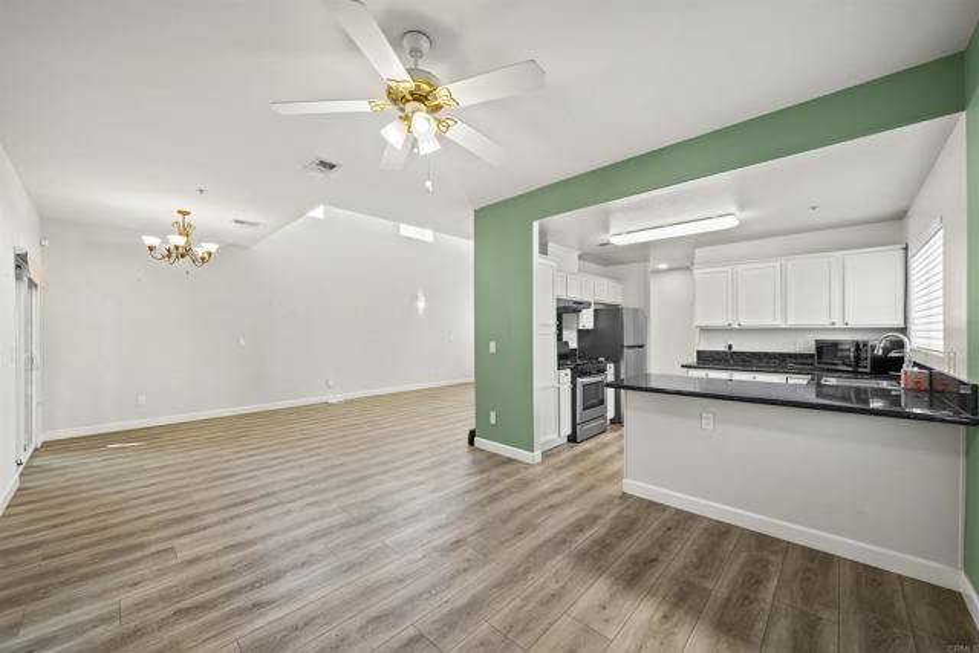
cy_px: 326
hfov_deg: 108.3
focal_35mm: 13
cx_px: 490
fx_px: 354
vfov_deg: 85.5
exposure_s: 1.3
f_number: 6.3
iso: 125
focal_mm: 13
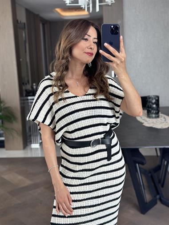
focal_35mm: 48
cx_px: 84
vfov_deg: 39.6
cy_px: 112
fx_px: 312
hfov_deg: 30.3
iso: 100
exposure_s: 1/155
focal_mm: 6.86
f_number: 1.78
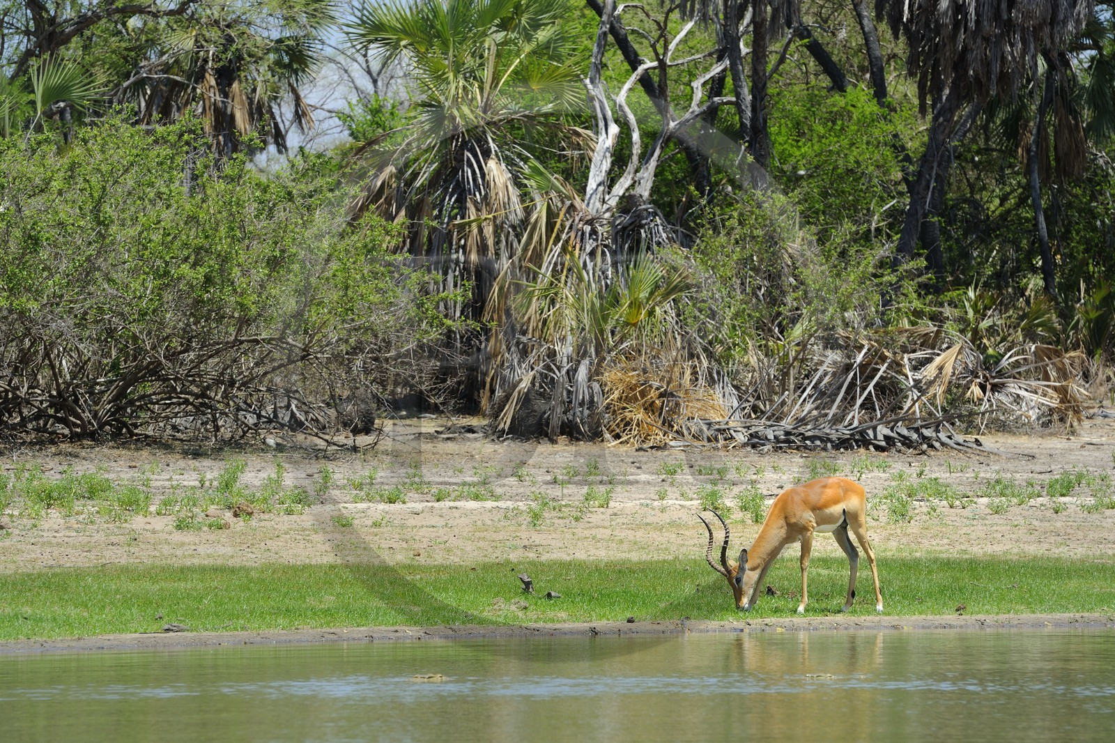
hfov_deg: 10.3
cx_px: 558
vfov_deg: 6.9
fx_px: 6193
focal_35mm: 200
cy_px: 372
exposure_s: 1/500
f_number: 9
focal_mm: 200
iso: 400
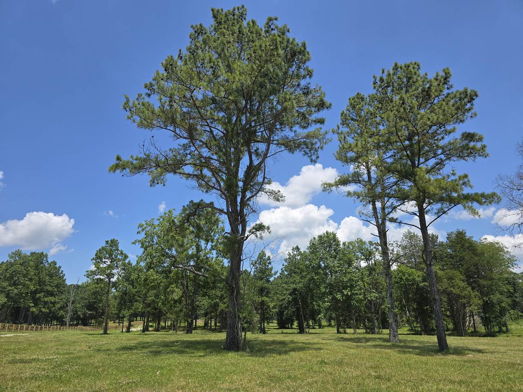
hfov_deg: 73.9
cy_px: 196
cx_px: 262
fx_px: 347
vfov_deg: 58.9
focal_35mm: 23
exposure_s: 1/801
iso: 12
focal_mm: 6.3
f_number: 1.7
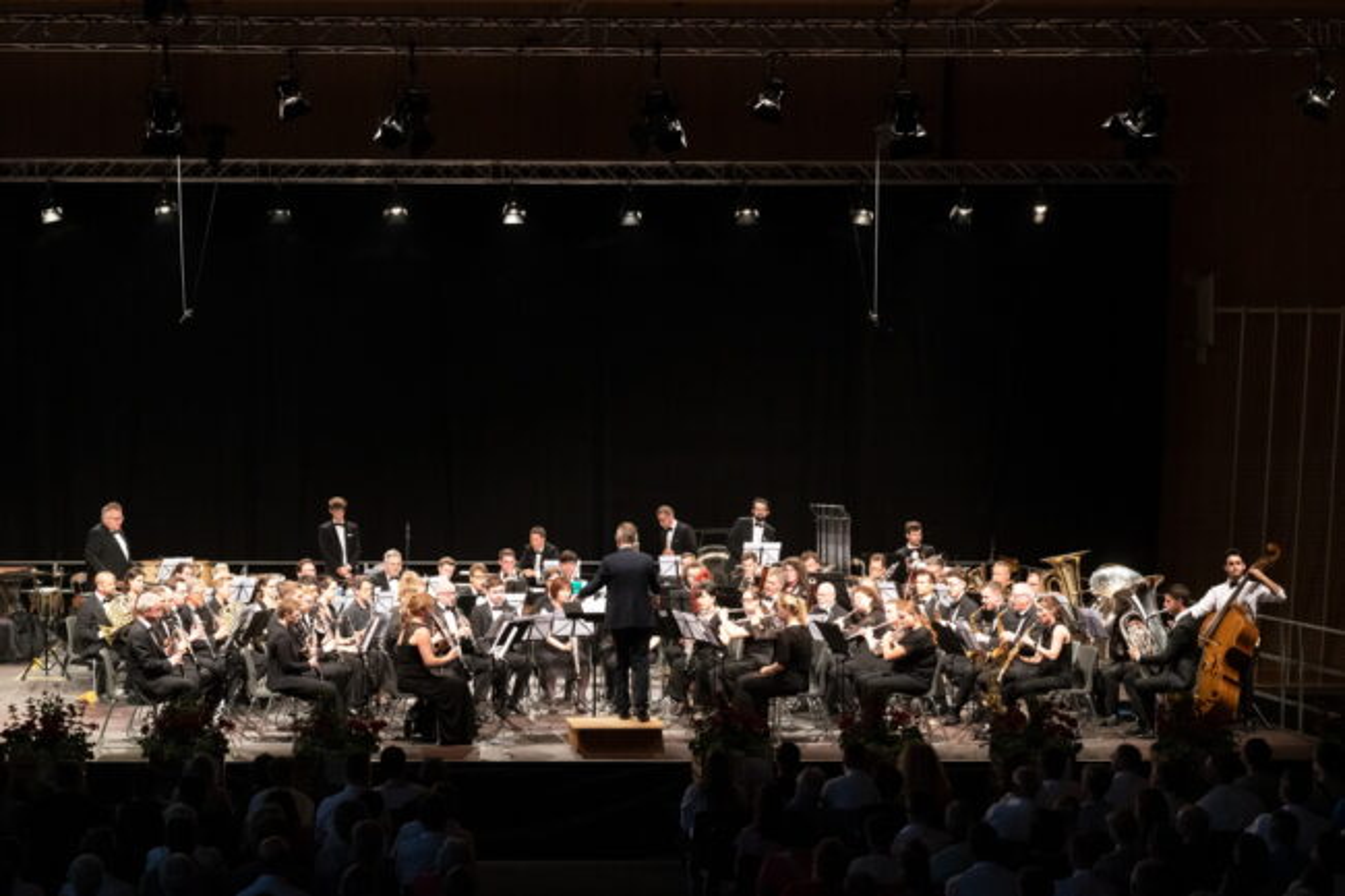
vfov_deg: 21.9
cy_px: 448
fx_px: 2316
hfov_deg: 32.4
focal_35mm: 62
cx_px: 672
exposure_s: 1/125
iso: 4000
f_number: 8
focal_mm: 62
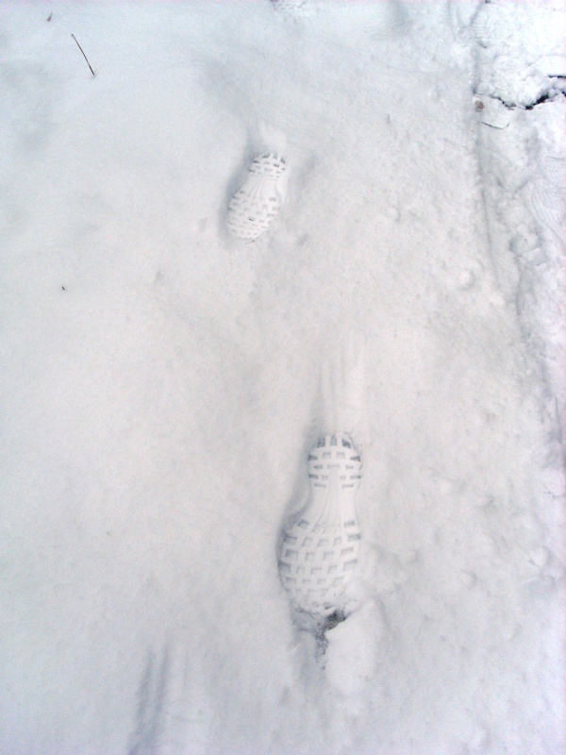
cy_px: 378
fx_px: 828
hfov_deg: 37.7
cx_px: 283
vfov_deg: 49.0
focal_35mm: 38
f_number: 7.7
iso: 80
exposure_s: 1/180
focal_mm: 6.3
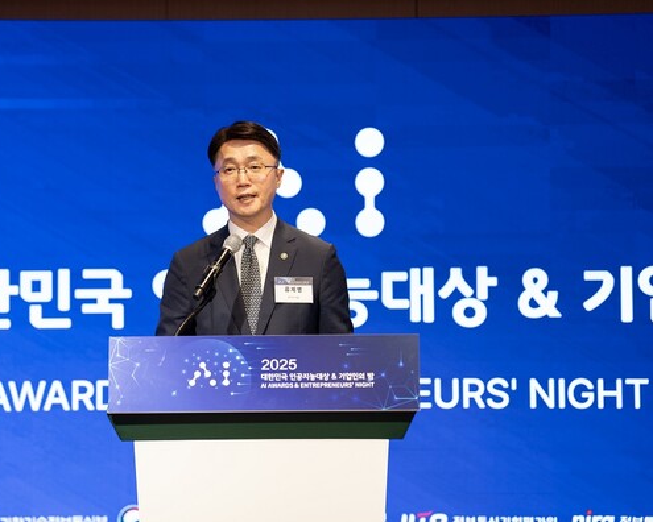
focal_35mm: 141
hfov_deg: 13.7
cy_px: 262
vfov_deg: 11.0
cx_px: 270
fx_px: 2725
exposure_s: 1/125
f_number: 2.8
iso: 400
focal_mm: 124
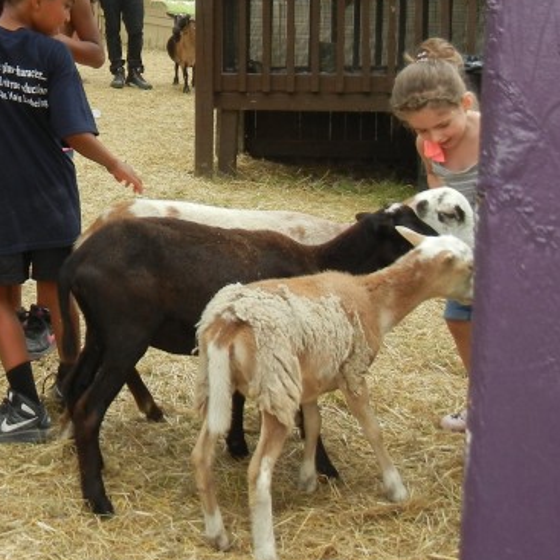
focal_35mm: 74
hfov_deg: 22.5
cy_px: 140
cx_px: 12
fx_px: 1354
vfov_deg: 23.1
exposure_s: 1/128
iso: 160
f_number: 3.5
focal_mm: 5.4
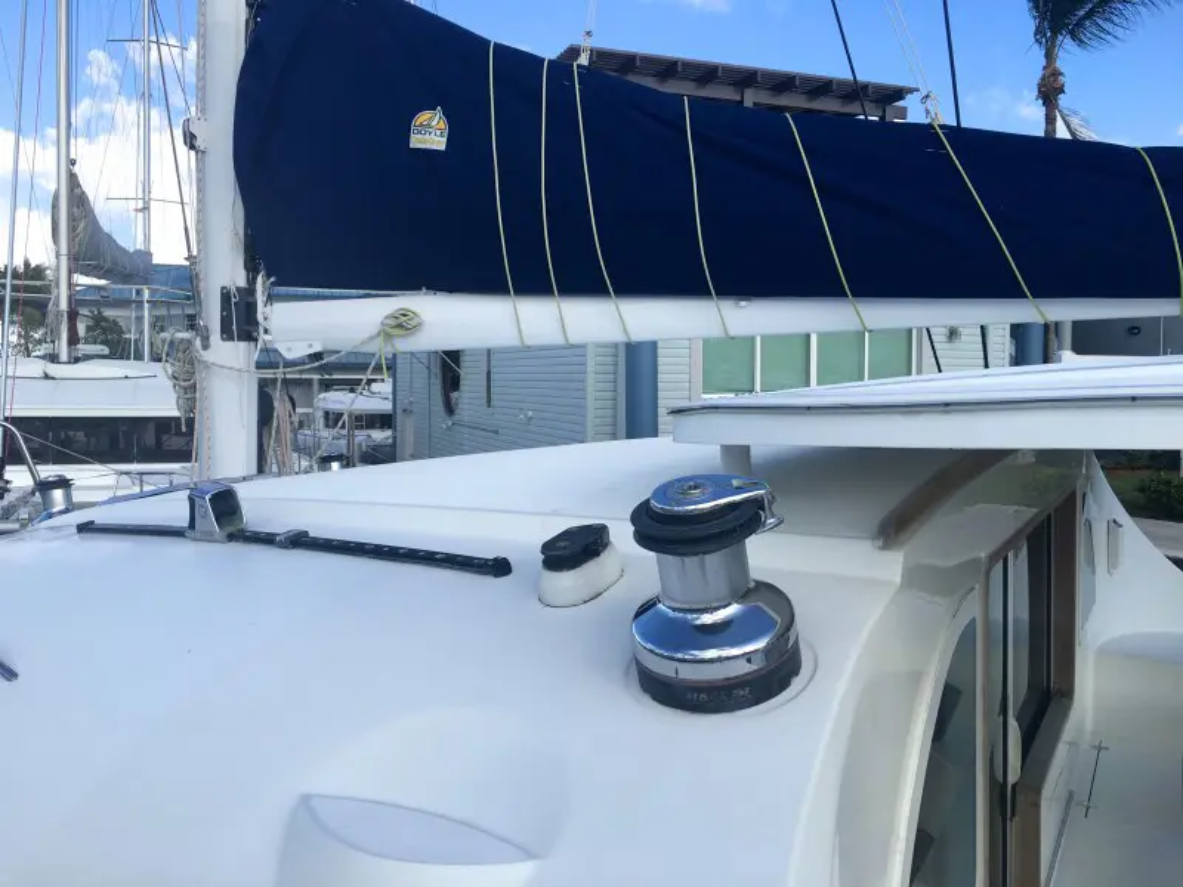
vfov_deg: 48.2
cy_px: 444
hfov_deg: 61.7
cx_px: 592
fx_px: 991
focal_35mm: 29
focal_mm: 4.15
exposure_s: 1/827
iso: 25
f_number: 2.2
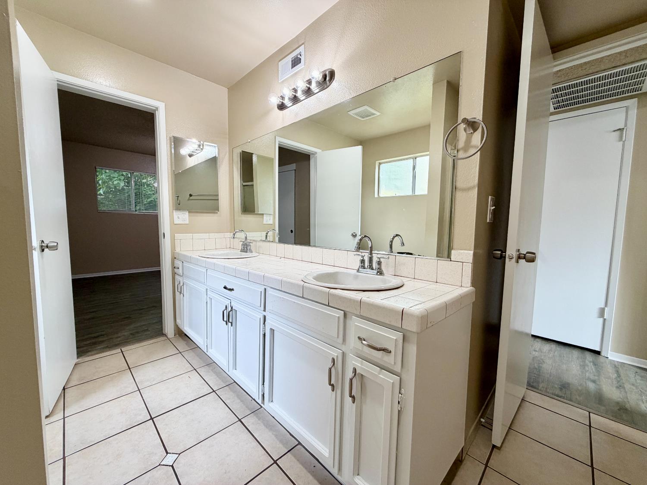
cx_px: 324
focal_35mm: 14
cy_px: 242
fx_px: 262
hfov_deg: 102.1
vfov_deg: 85.7
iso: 160
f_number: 2.2
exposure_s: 1/120
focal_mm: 2.22
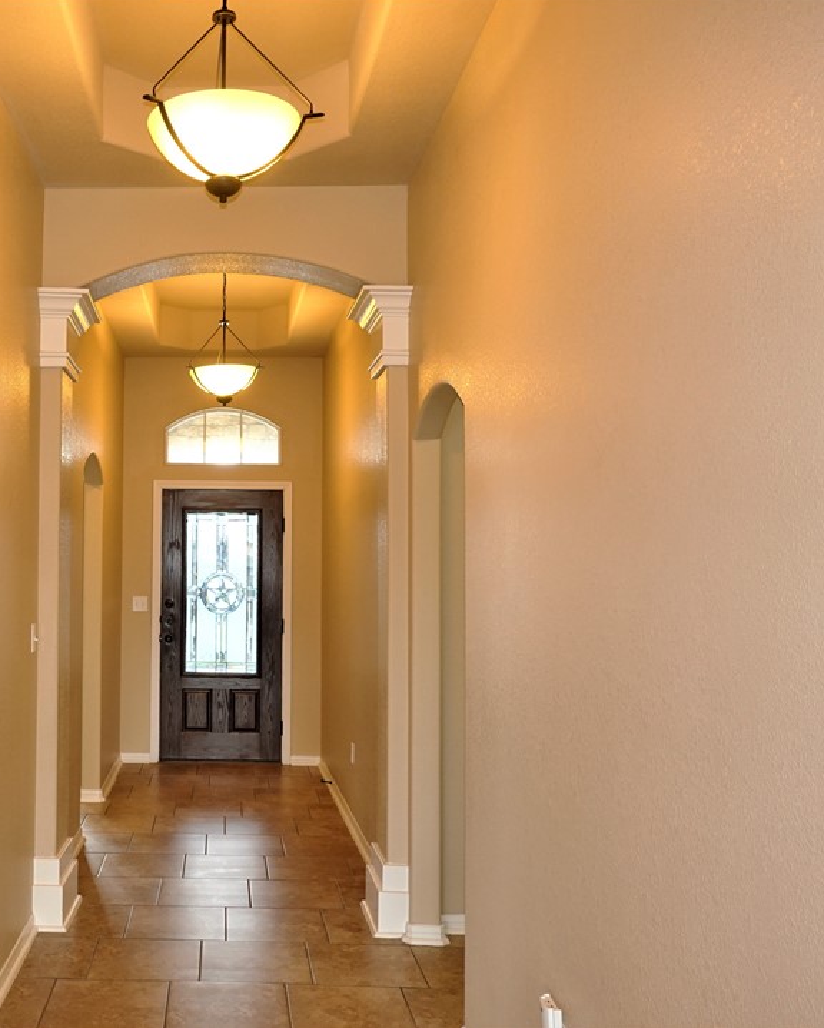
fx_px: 1036
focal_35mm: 34
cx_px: 182
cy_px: 512
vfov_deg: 52.8
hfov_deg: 41.8
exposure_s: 1/30
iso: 320
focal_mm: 9
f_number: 2.8
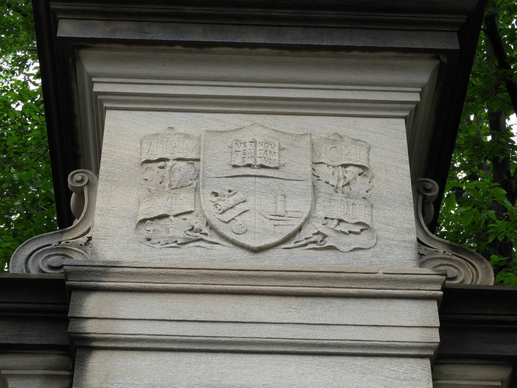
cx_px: 258
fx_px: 1269
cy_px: 194
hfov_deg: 23.0
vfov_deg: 17.4
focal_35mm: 85
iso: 100
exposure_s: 1/200
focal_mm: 15.2
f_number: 4.5
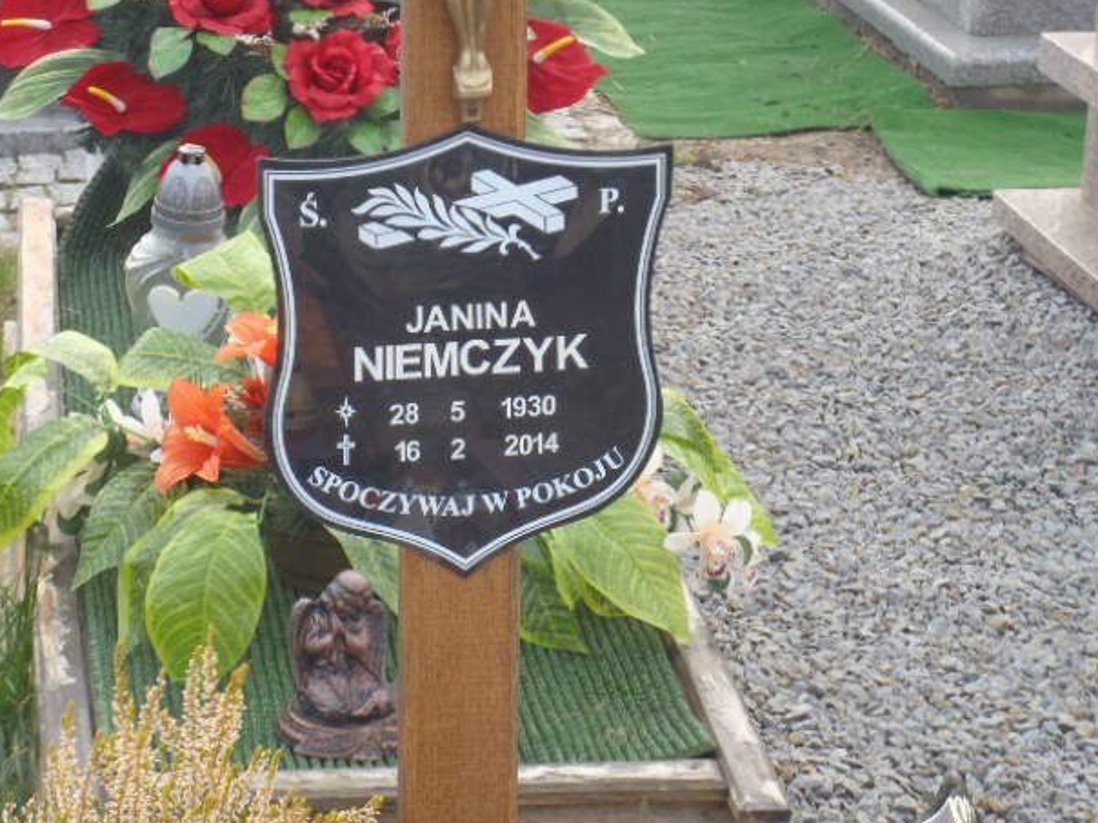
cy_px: 427
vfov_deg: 13.7
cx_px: 525
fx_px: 3426
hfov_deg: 18.2
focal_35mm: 108
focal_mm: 18.2
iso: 200
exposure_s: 1/80
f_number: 5.1
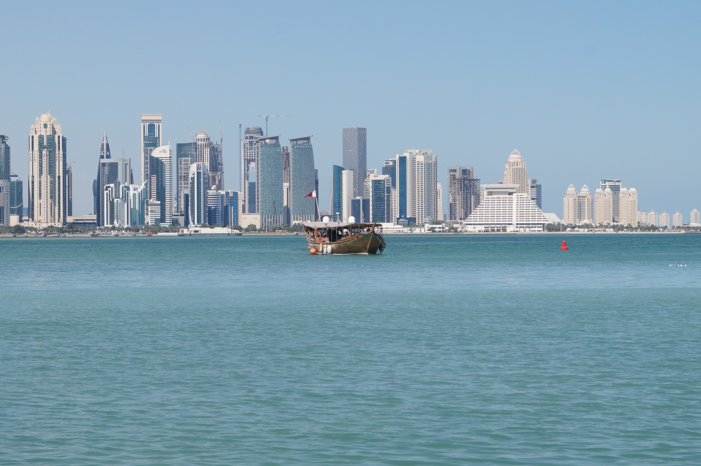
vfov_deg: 16.5
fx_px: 1606
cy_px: 233
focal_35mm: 82
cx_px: 350
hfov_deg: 24.6
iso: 200
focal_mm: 55
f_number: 9
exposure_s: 1/640
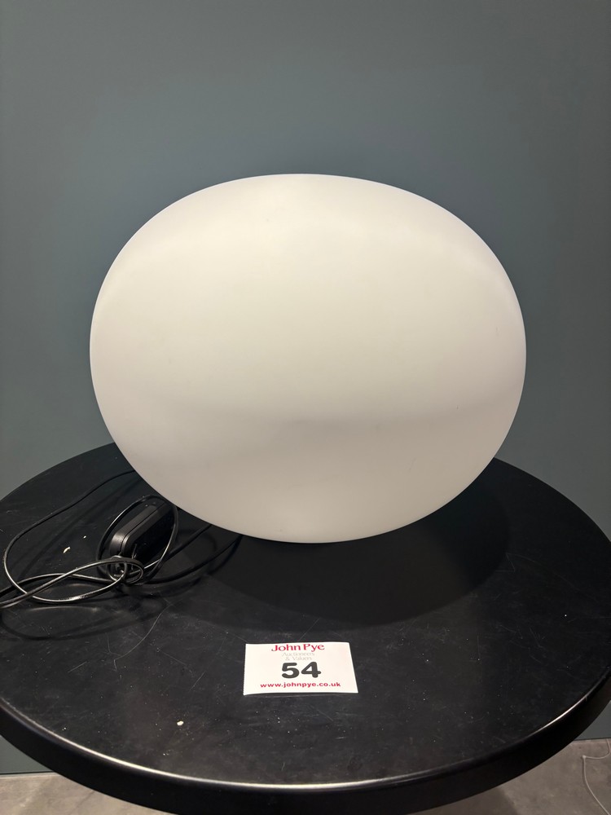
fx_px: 612
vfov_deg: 67.3
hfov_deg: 53.1
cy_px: 408
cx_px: 306
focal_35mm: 26
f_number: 1.6
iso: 80
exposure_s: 1/100
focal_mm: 5.96
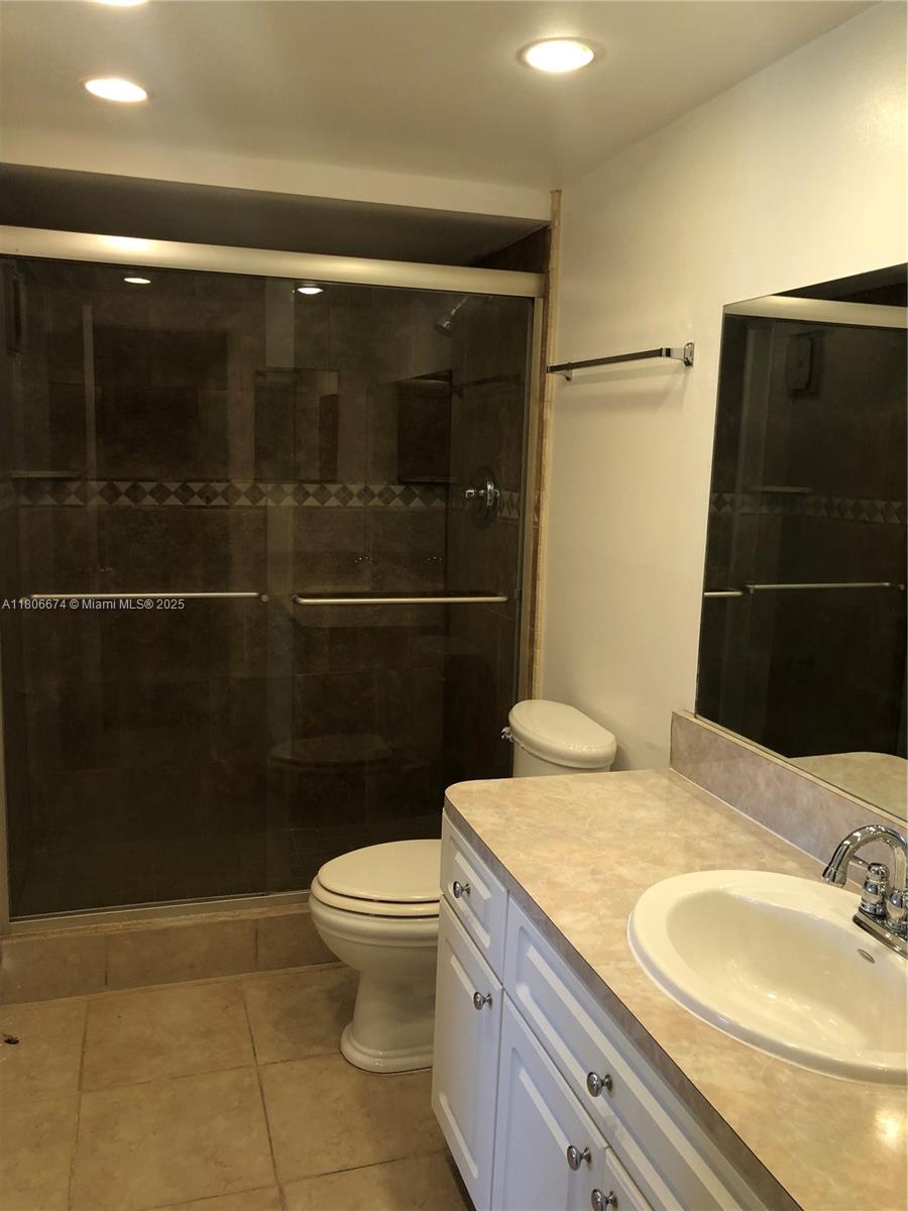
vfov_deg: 63.4
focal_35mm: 28
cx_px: 454
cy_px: 606
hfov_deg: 49.7
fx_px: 979
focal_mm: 3.99
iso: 25
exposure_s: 1/40
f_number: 1.8
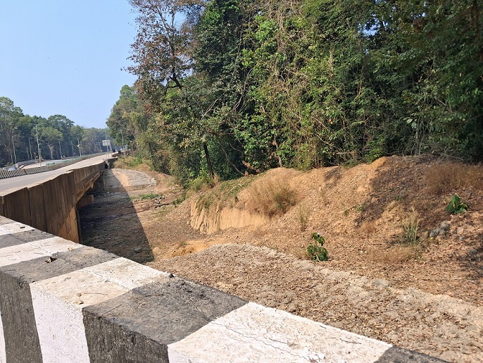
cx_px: 242
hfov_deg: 65.3
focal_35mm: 27
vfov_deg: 51.4
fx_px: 377
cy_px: 182
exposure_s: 1/476
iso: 20
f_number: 1.8
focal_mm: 4
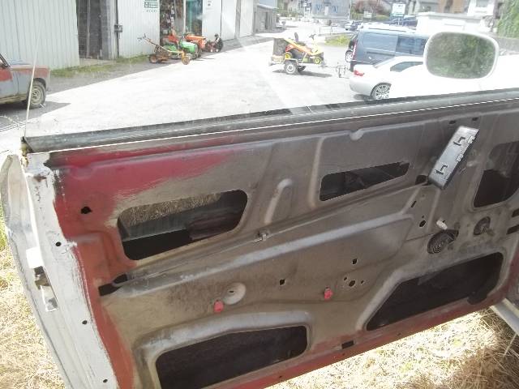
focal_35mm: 32
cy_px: 194
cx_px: 260
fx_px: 480
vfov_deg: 44.2
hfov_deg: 56.8
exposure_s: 1/400
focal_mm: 5.7
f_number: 2.9
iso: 64
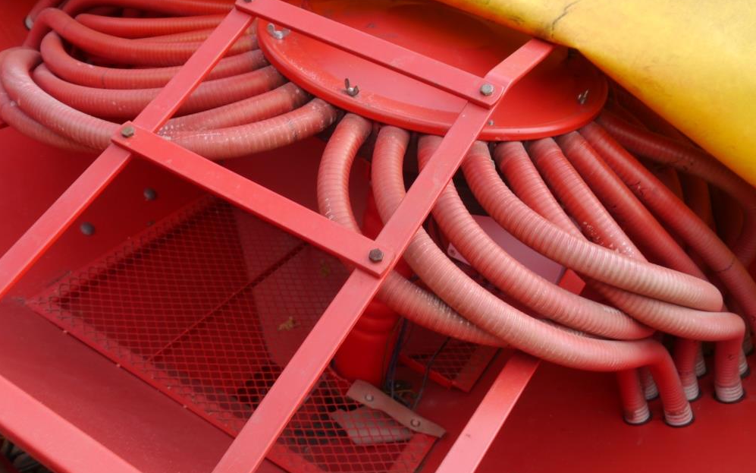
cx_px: 374
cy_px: 270
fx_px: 762
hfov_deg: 52.8
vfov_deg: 34.4
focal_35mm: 37
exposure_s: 1/160
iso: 160
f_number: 5.6
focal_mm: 17
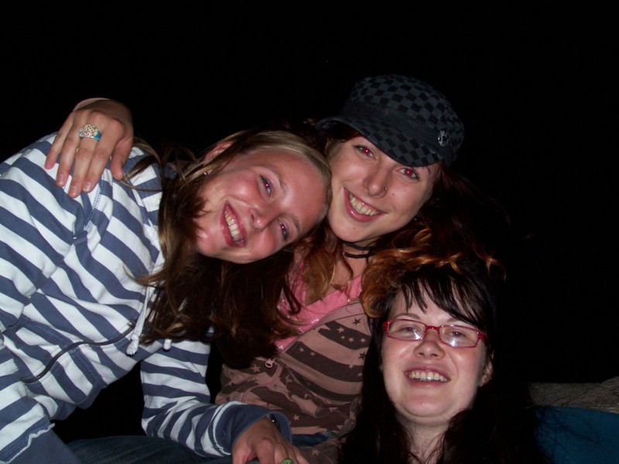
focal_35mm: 53
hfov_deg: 36.2
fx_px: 948
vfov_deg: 27.5
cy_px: 232
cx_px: 310
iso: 140
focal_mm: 8.7
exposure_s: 1/128
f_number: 3.2
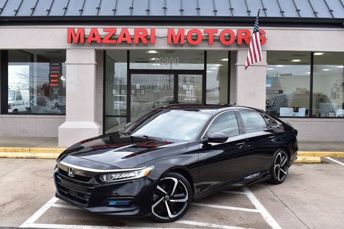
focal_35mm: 39
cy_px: 115
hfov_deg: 49.5
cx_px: 159
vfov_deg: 34.2
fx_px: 372
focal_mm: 24
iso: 400
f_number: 8
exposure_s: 1/60
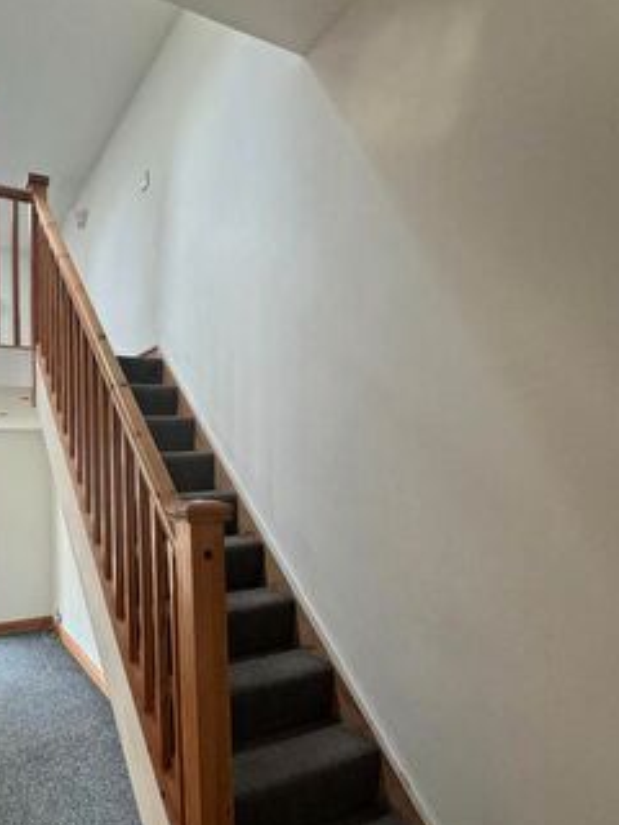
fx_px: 548
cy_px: 465
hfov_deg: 57.0
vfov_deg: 73.6
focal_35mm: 23
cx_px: 186
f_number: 2.2
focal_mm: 2.22
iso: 250
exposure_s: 1/100
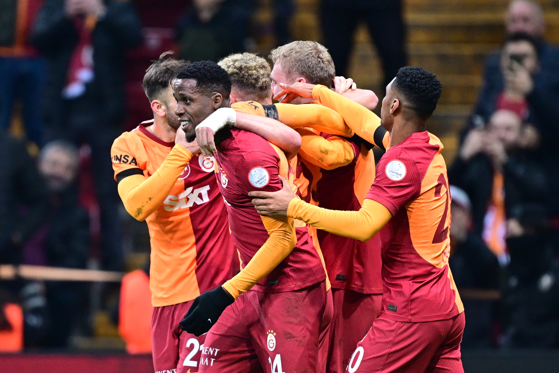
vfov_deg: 2.3
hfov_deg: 3.4
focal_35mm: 600
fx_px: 9315
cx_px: 280
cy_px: 186
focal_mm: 400
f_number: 2.8
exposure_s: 1/1000
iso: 2500
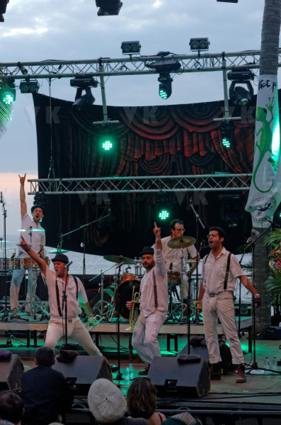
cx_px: 140
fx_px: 1324
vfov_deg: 18.2
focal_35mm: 112
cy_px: 212
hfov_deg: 12.1
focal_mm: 75
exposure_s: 1/100
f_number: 6.3
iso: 800
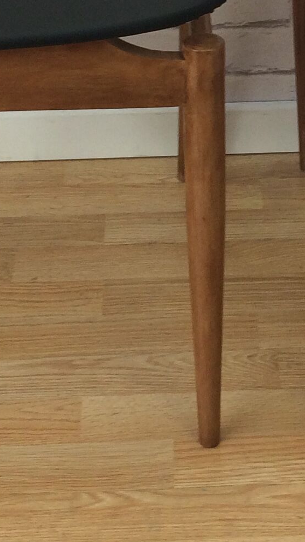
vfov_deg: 20.0
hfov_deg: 11.6
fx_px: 1495
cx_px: 259
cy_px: 7
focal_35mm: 104
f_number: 2.2
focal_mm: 4.15
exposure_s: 1/100
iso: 64
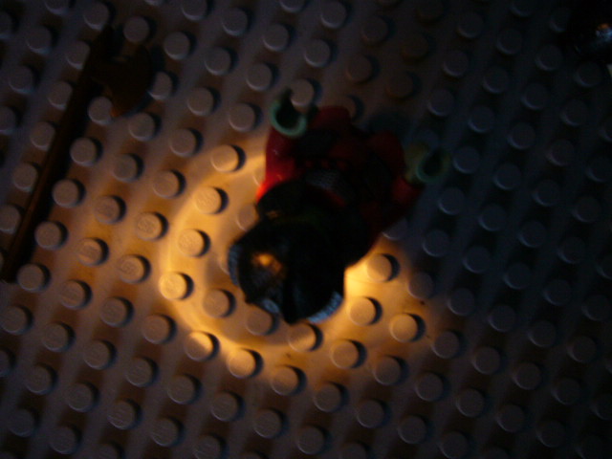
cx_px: 306
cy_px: 230
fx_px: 495
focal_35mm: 28
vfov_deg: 49.7
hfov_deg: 63.4
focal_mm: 4.6
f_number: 2.8
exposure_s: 1/8
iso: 200
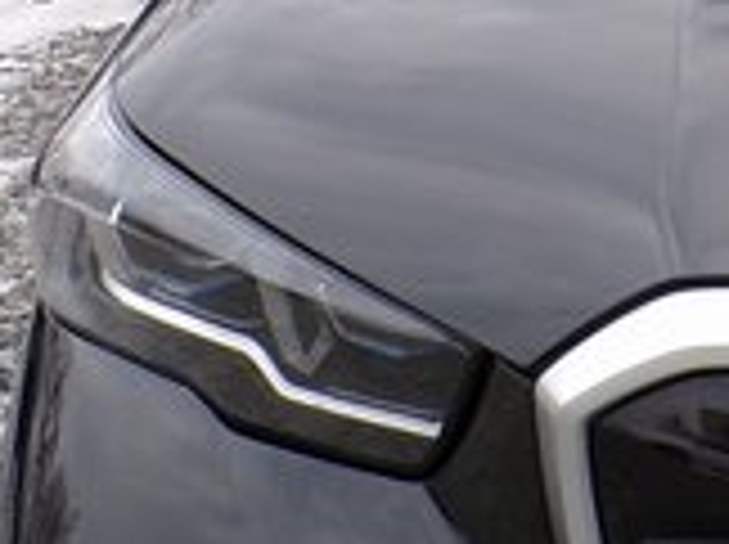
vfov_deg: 9.7
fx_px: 3196
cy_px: 198
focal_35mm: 152
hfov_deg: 11.4
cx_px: 1575
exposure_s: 1/120
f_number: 4.4
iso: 100
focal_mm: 4.3
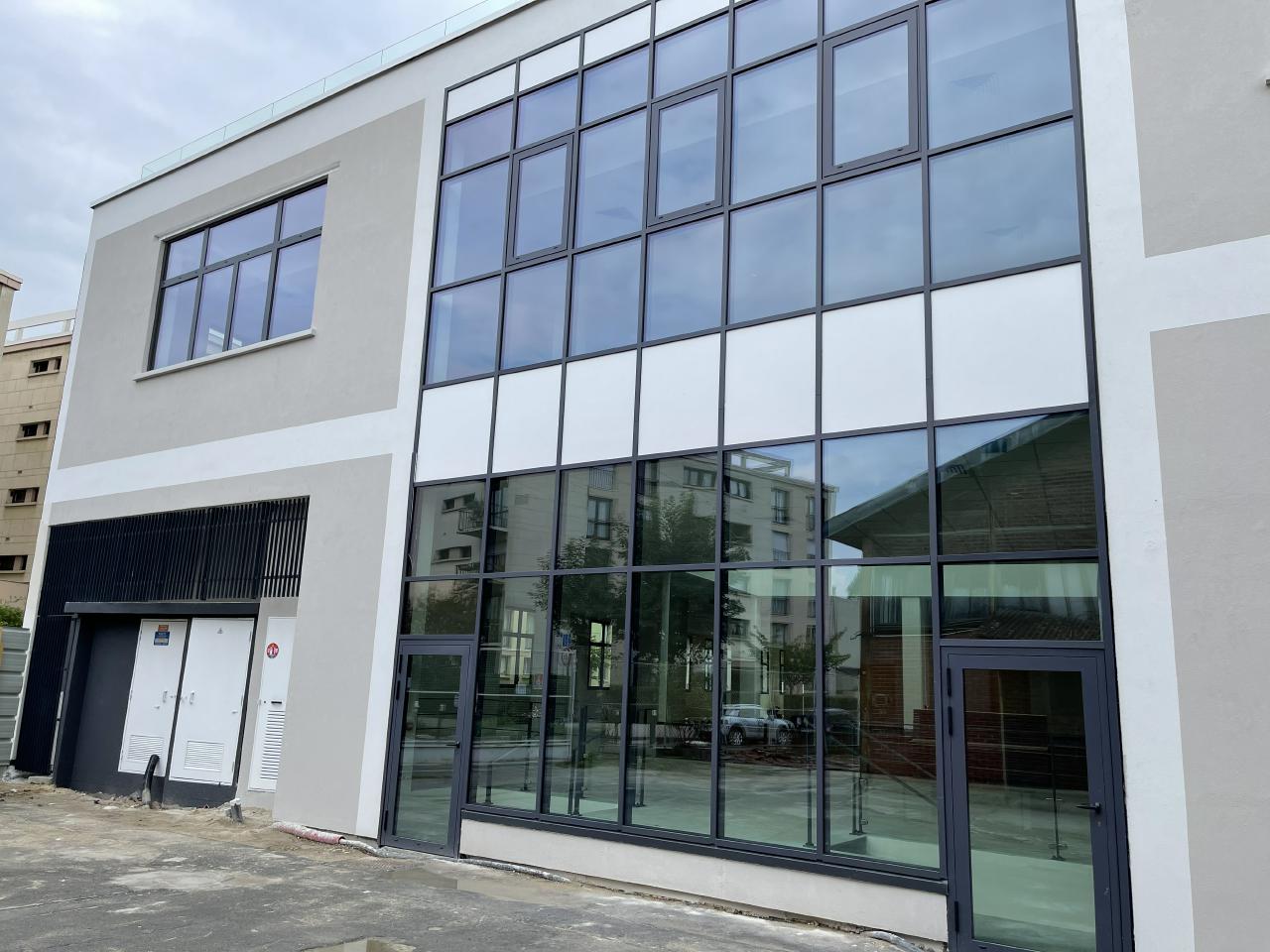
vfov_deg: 53.1
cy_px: 476
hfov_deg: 67.3
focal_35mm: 26
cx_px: 635
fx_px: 954
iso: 32
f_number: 1.6
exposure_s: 1/1130
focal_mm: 5.1
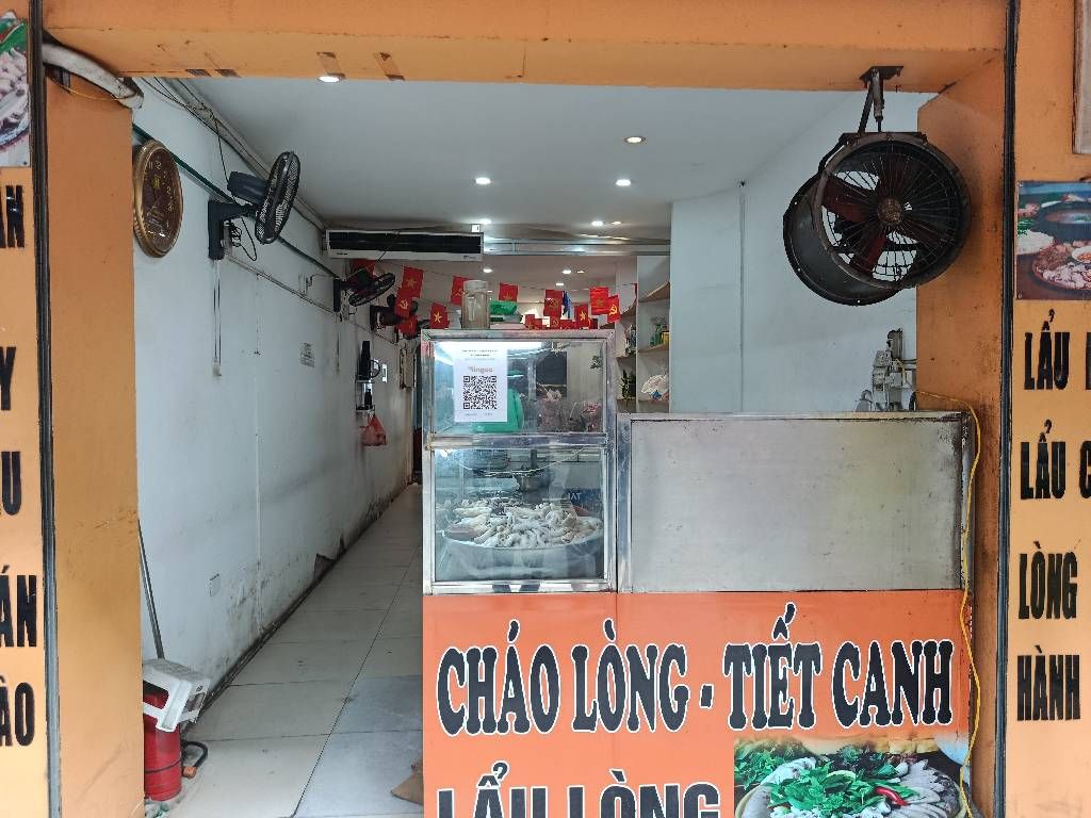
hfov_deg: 71.6
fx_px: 756
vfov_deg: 56.8
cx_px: 546
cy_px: 409
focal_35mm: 24
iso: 333
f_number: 1.7
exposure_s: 1/100
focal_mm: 5.24
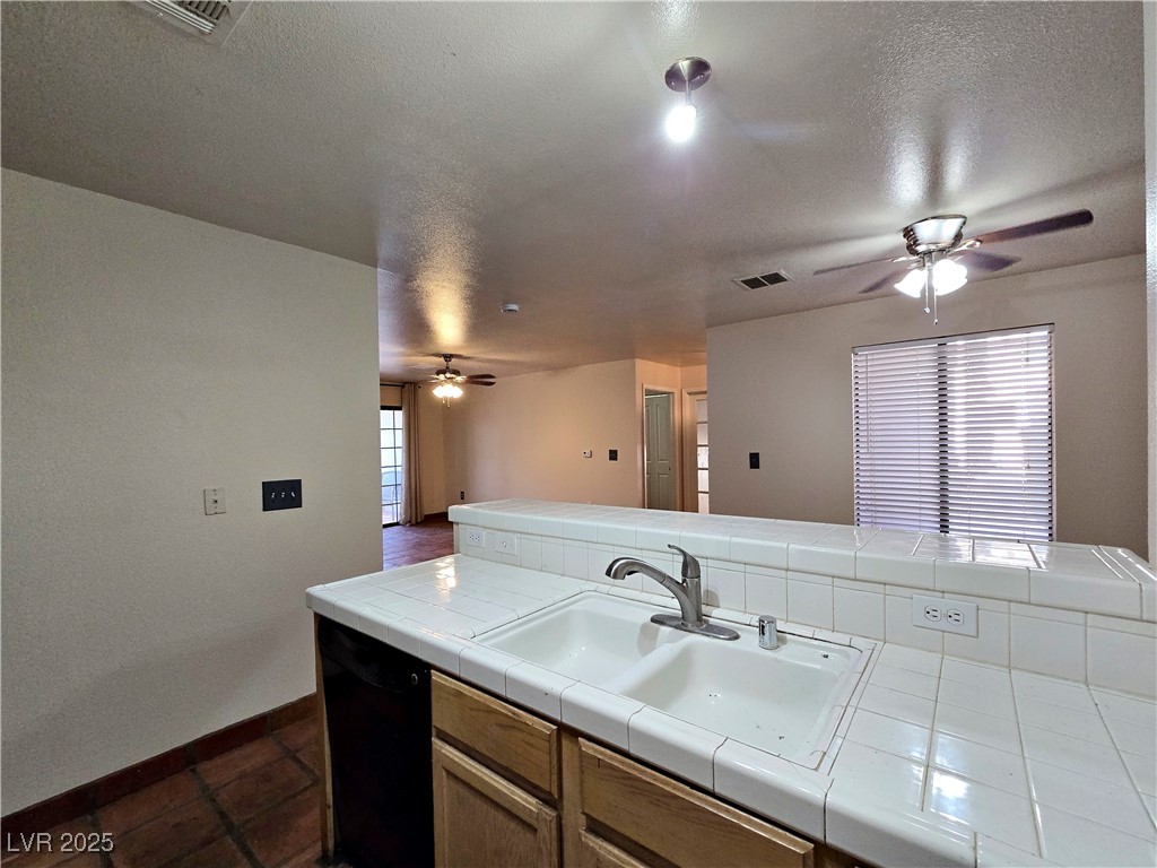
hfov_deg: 106.2
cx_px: 578
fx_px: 435
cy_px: 434
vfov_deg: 89.9
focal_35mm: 13
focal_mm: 2.2
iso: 250
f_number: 2.2
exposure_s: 1/60
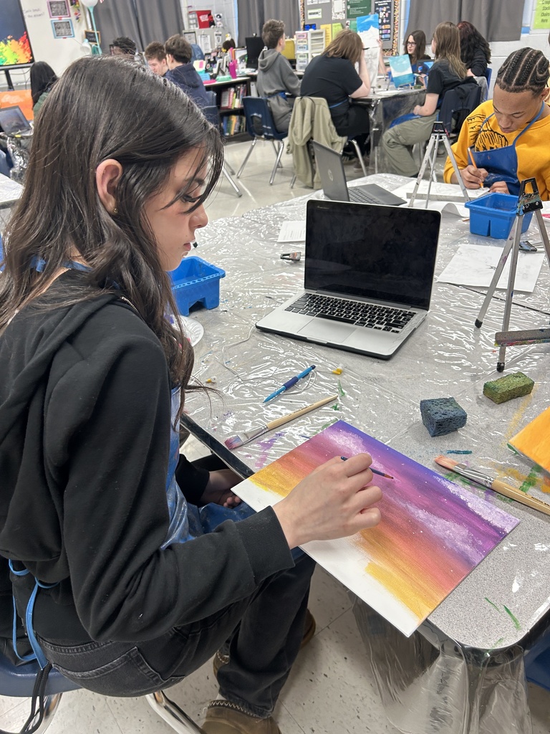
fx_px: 551
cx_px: 275
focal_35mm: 26
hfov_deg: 53.1
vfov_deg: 67.3
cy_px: 367
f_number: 1.5
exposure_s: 1/109
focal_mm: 5.7
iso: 100
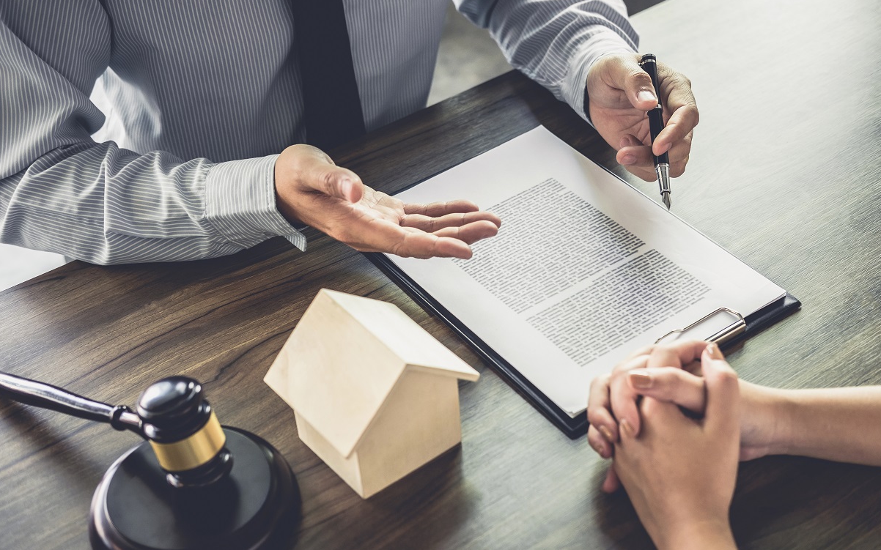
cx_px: 445
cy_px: 283
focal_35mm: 55
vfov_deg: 23.5
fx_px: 1320
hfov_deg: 36.9
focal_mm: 35
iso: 500
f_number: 2.8
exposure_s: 1/60
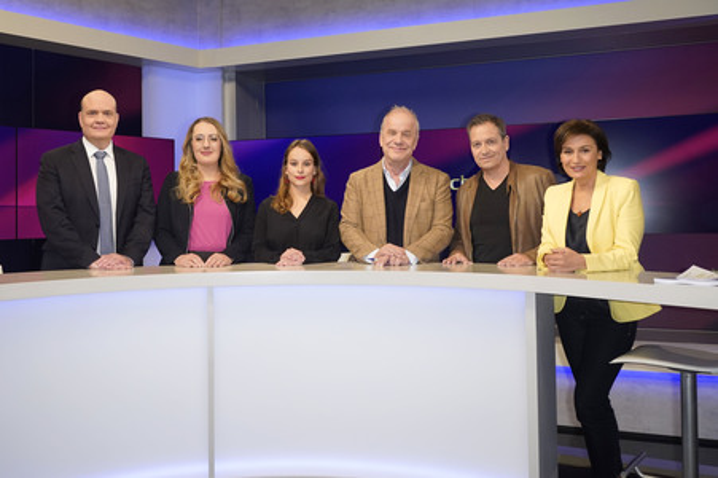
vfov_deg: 46.3
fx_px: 558
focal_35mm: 28
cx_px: 359
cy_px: 239
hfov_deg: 65.5
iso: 2000
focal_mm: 28
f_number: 5.6
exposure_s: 1/160
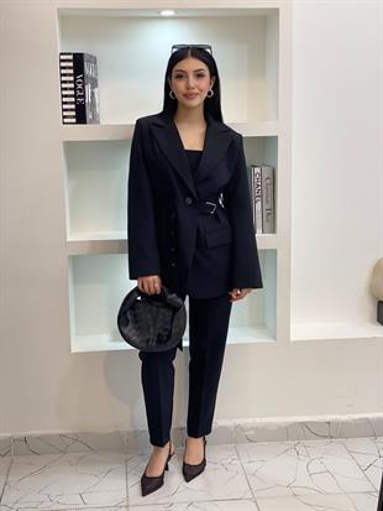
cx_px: 192
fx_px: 767
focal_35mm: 52
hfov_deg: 28.0
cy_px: 256
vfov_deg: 36.8
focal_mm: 6
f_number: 2
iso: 100
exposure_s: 1/100
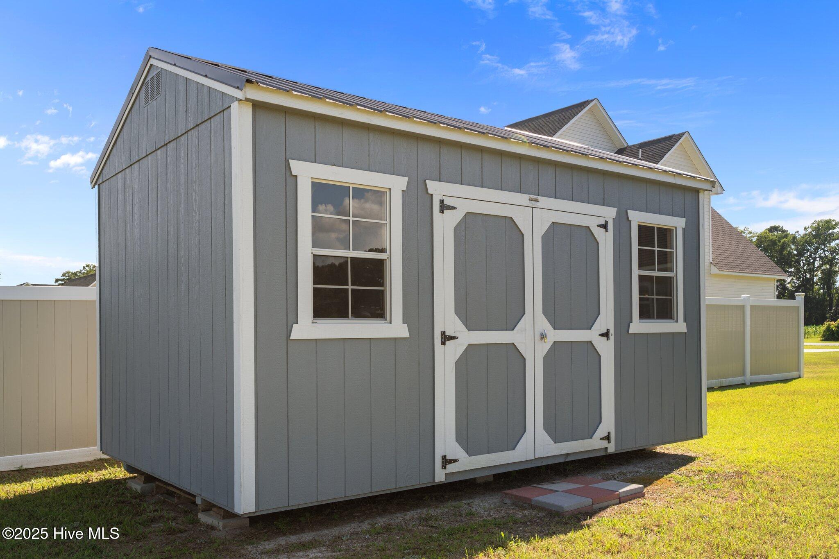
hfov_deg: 61.9
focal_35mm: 30
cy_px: 280
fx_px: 699
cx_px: 420
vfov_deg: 43.6
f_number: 7.1
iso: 64
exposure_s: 1/160
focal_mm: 30
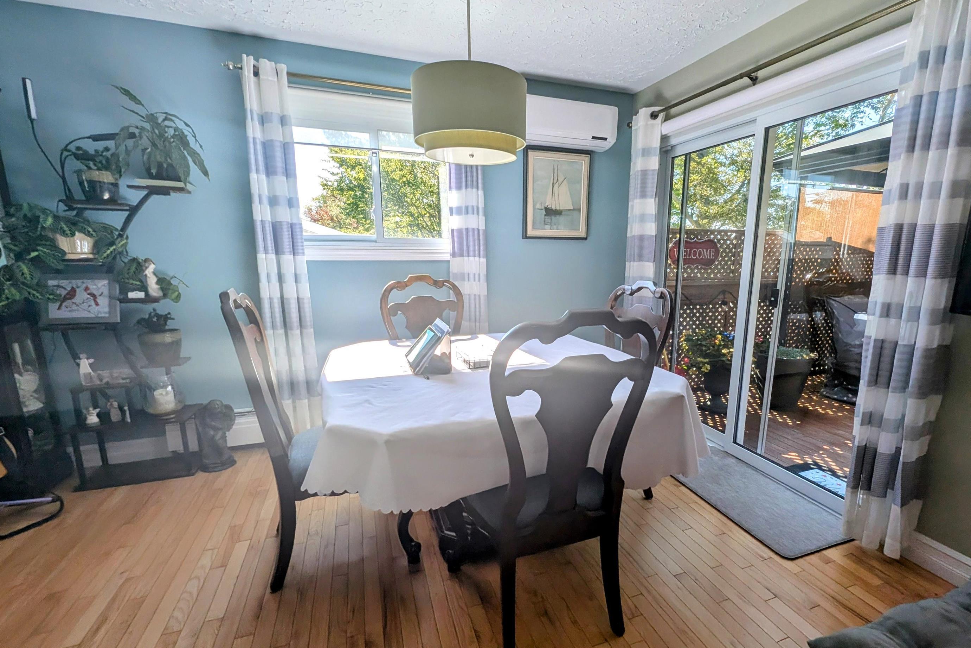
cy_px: 340
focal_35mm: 15
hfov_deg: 100.1
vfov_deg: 77.3
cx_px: 533
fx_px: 405
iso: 50
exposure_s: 1/312
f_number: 2.2
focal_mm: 1.95
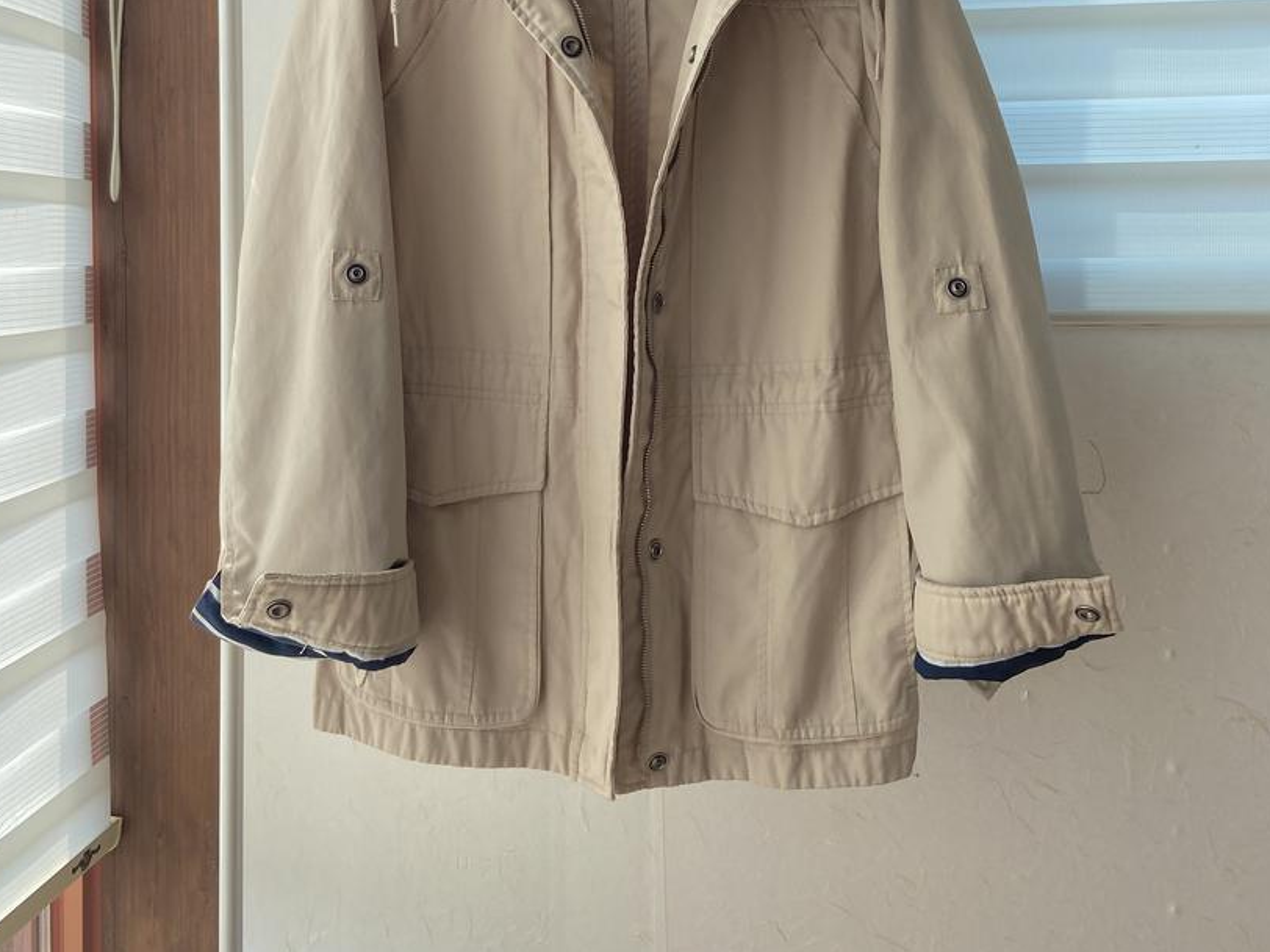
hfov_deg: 45.7
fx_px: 1504
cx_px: 579
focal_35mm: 41
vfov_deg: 34.4
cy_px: 244
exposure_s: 1/487
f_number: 1.8
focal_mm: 4.25
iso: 32
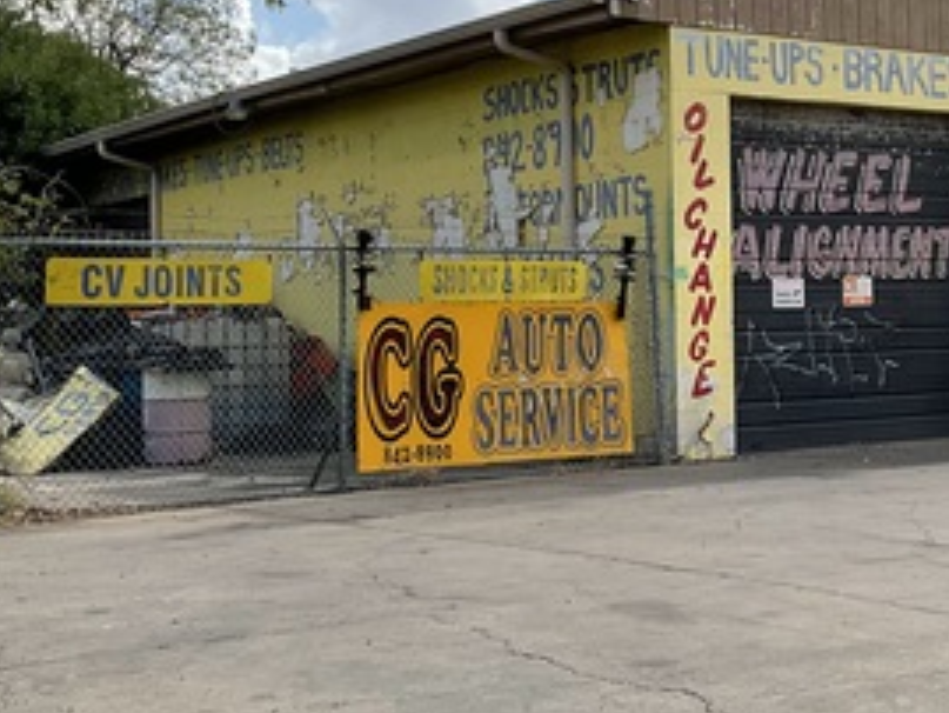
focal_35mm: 69
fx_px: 1892
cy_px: 325
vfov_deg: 21.3
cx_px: 744
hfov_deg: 27.6
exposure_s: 1/2141
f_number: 1.8
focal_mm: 3
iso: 16
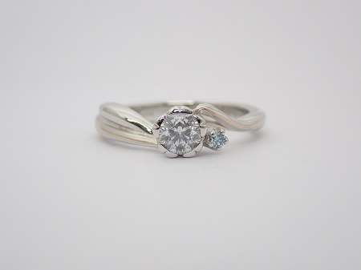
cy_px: 135
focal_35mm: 82
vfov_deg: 18.0
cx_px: 180
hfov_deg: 23.8
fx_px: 855
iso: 200
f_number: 4.3
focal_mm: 14.62
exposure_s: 1/100
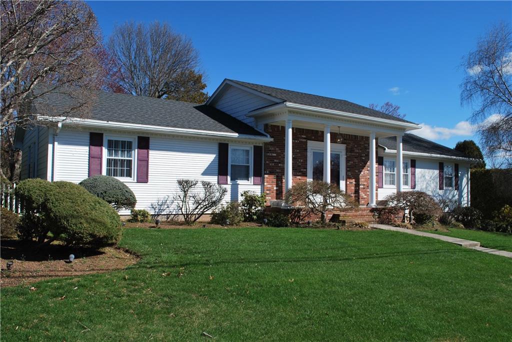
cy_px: 171
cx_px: 256
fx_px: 427
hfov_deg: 61.9
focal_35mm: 30
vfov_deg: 43.7
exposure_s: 1/320
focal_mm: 20
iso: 100
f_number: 9
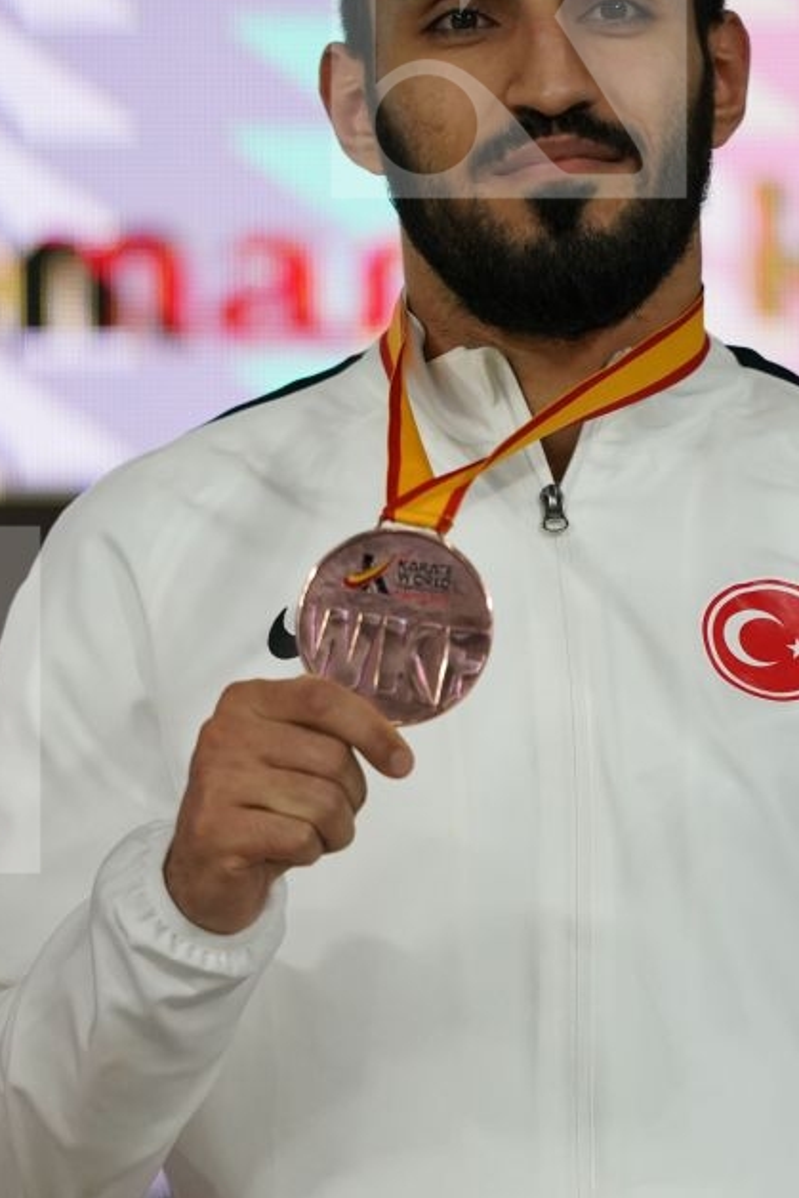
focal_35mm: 764
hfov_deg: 1.8
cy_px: 700
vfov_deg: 2.7
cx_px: 509
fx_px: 25419
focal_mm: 400
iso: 2500
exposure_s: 1/500
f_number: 2.8
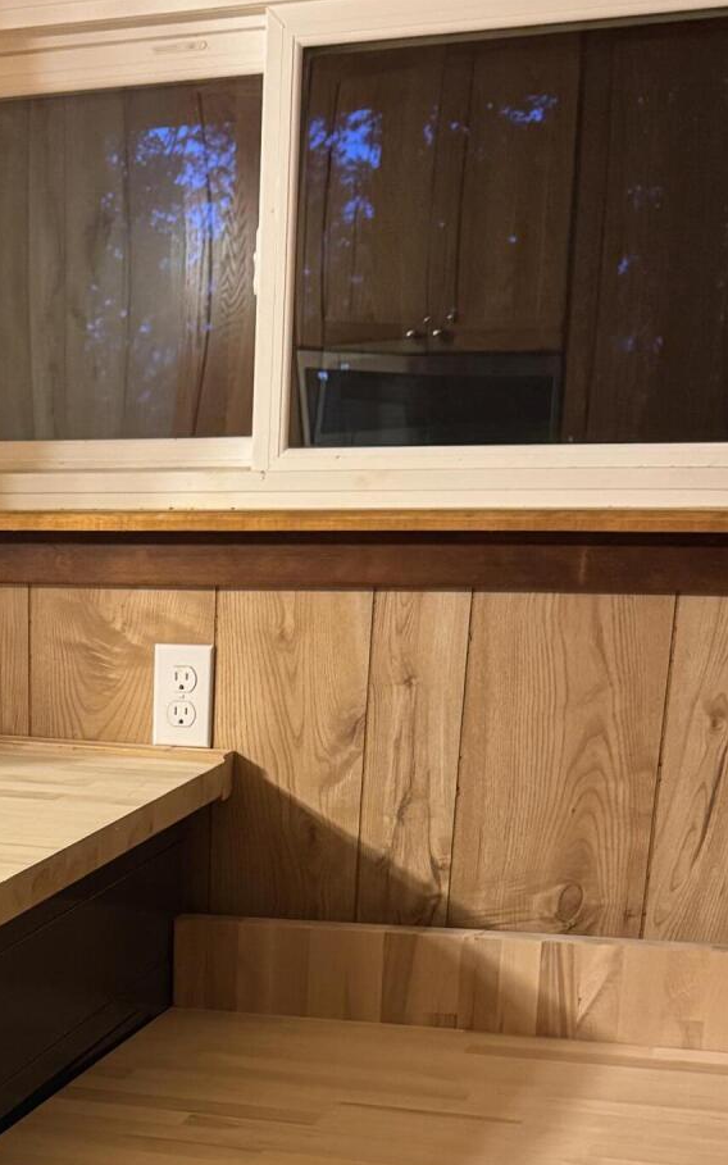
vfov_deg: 34.0
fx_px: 1778
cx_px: -10
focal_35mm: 56
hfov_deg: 22.2
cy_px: 1084
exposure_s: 1/60
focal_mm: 6.76
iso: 800
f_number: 1.78
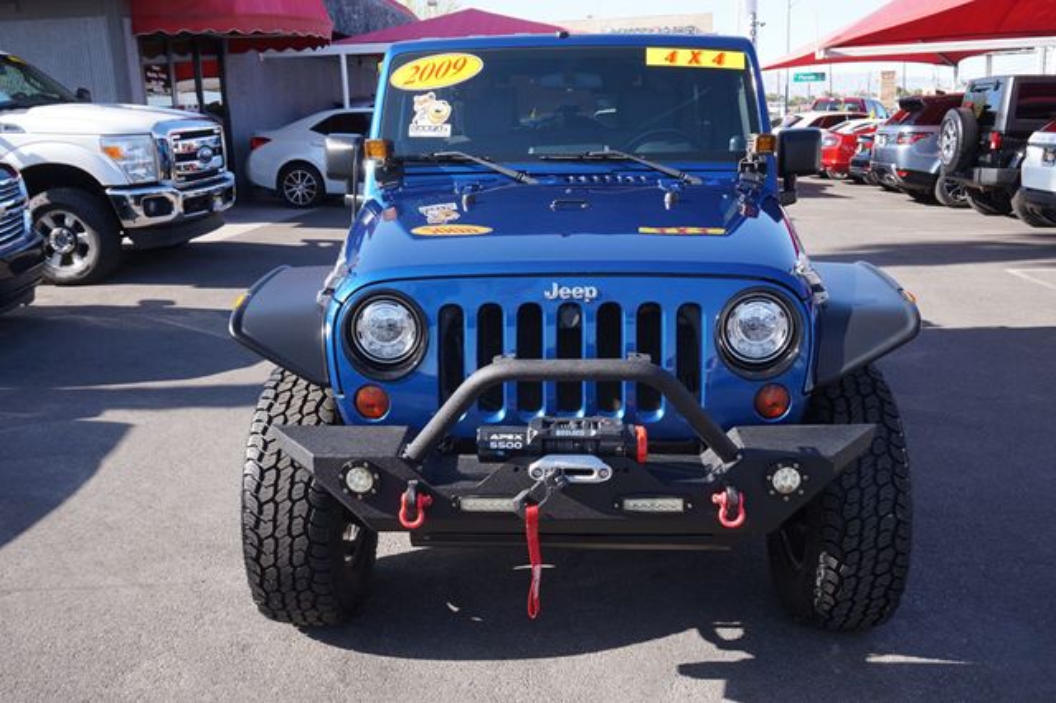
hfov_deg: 55.1
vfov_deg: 38.3
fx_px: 1011
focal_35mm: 34
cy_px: 352
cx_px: 528
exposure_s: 1/100
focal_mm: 23
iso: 100
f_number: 7.1
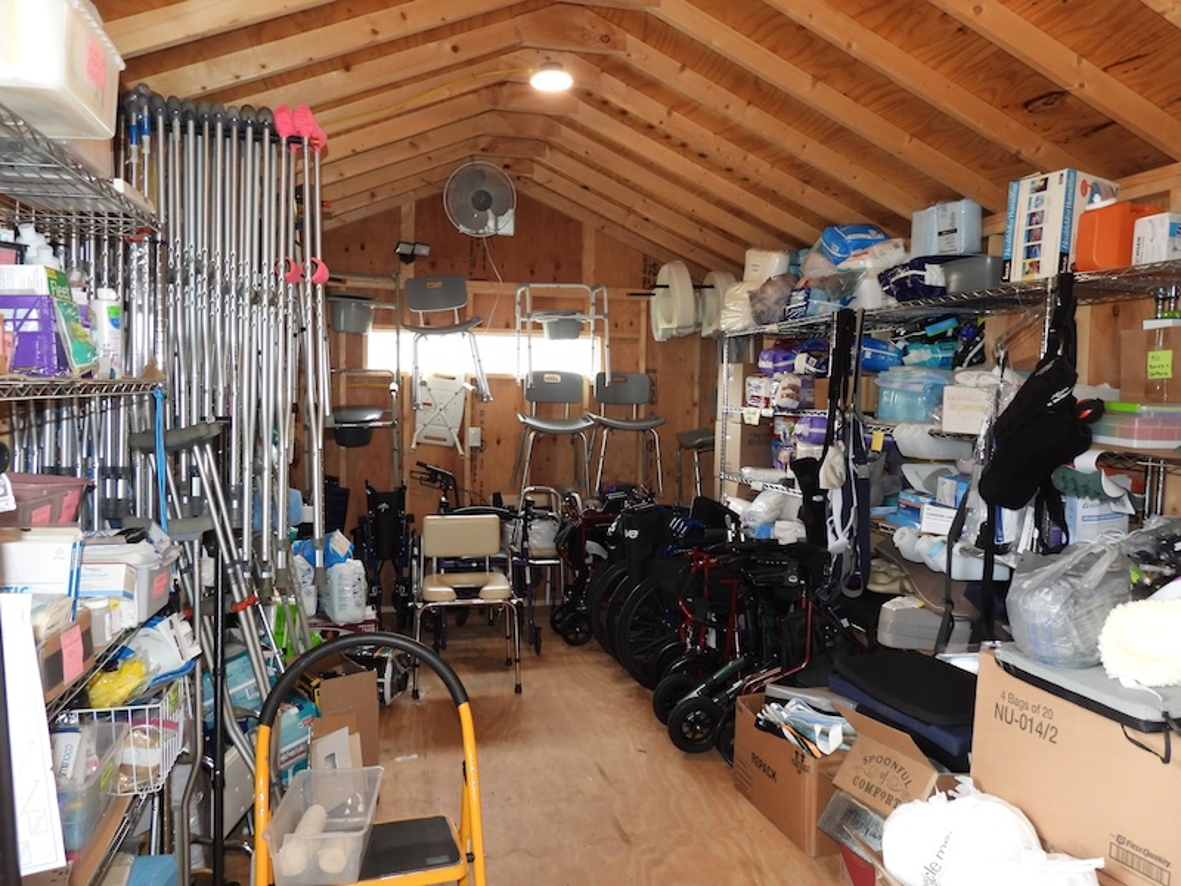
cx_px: 590
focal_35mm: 24
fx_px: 819
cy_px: 443
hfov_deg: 71.6
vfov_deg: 56.8
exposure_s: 1/30
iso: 200
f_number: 2.8
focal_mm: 4.3
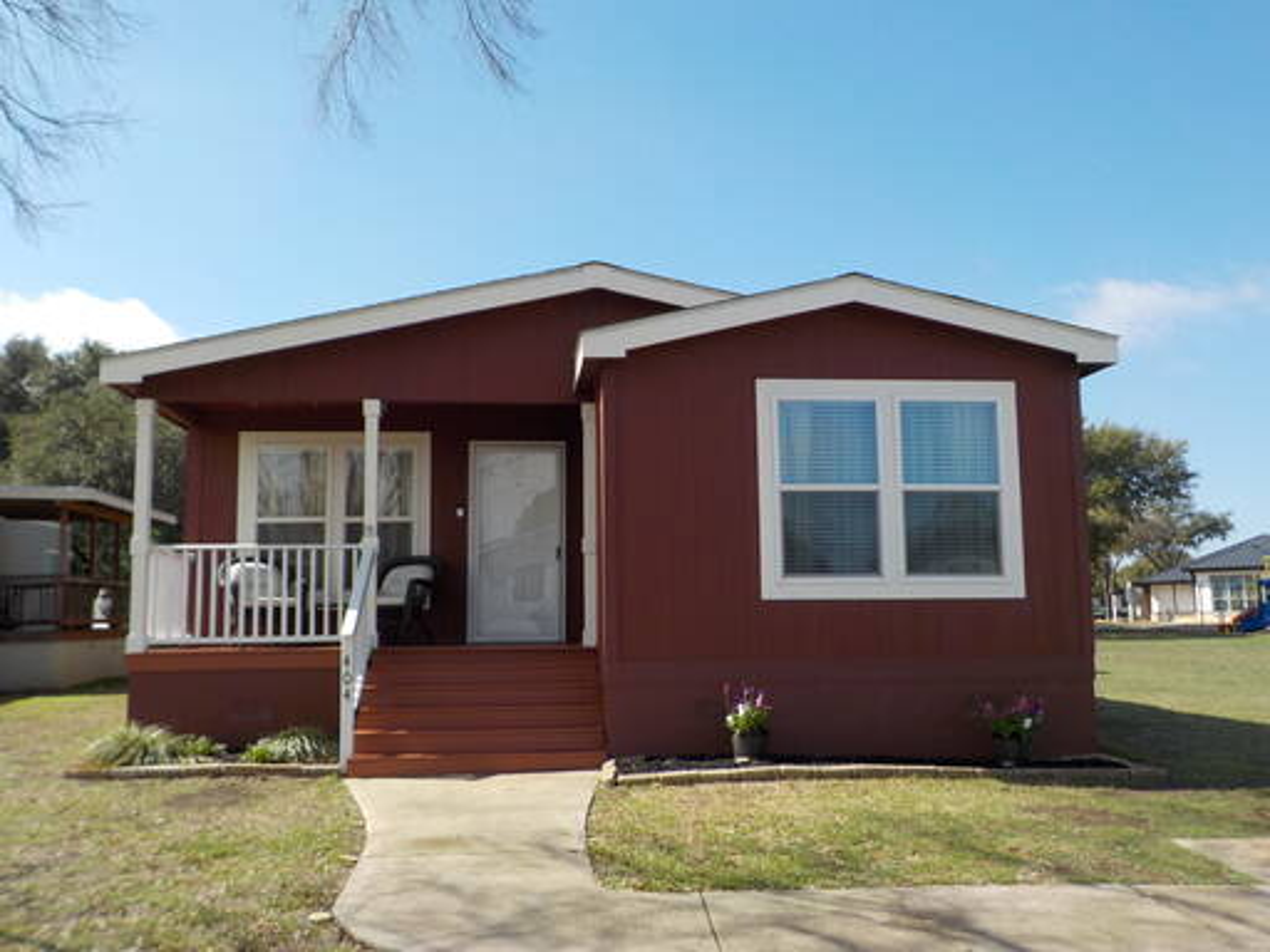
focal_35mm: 30
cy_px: 476
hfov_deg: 60.0
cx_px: 635
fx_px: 1101
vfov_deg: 46.8
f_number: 3.3
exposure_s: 1/1000
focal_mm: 4.1
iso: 125
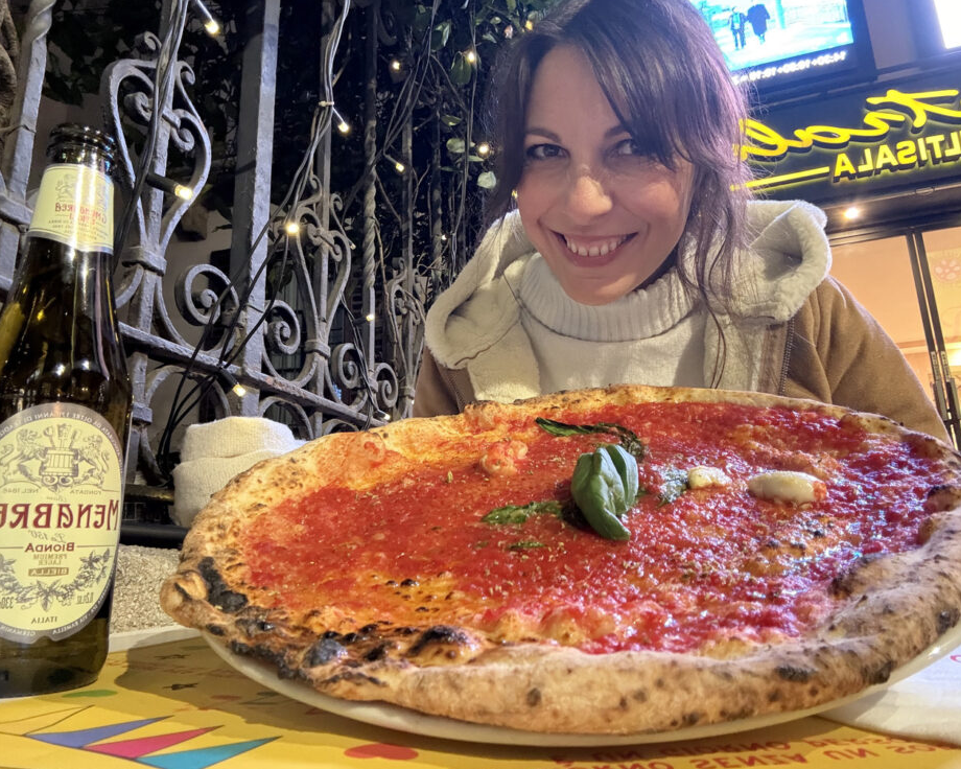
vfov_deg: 56.8
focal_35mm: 25
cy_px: 375
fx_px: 711
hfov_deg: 68.1
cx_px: 465
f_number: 1.9
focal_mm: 2.69
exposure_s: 1/25
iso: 500
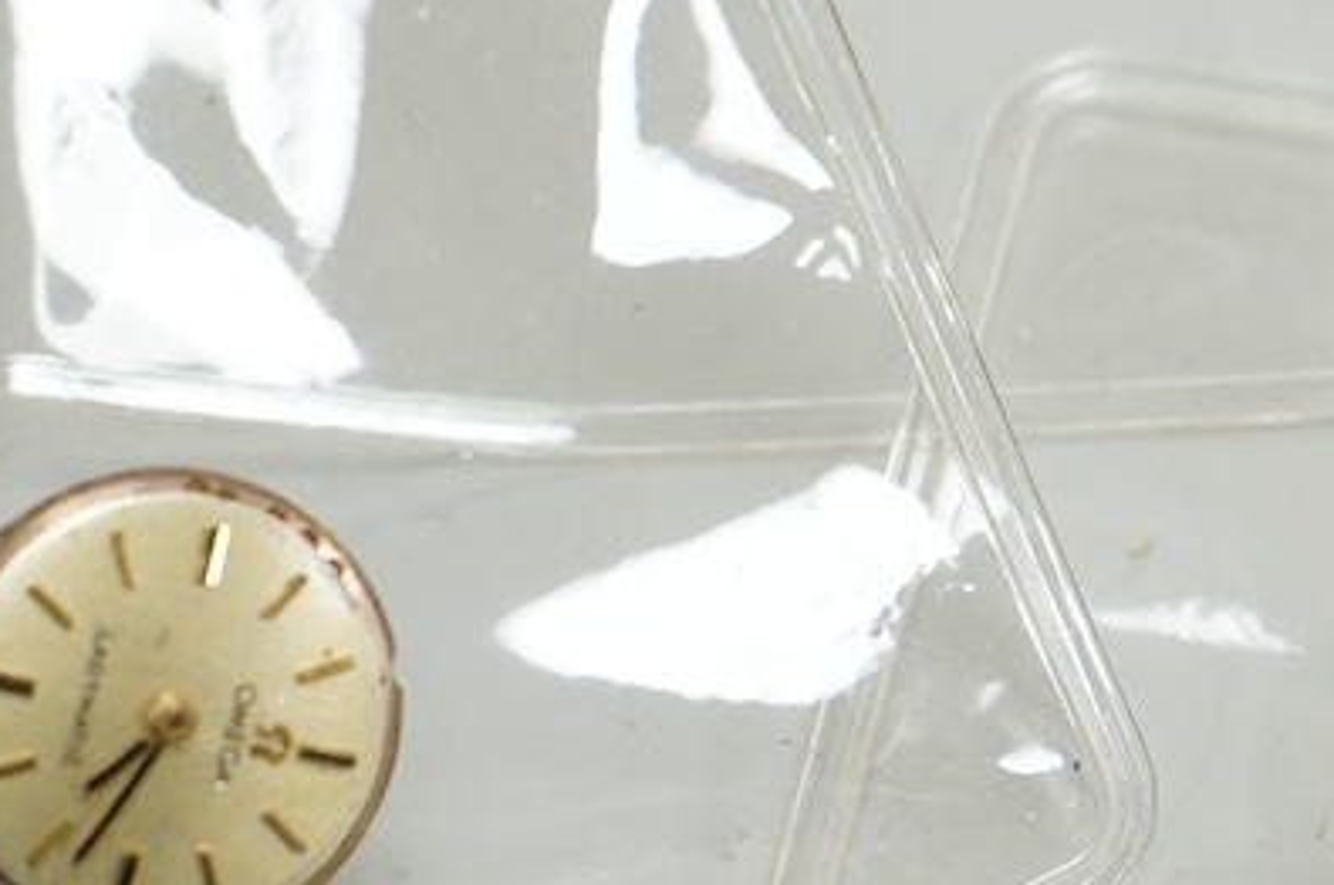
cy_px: 819
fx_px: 9989
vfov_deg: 5.1
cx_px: 1133
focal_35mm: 270
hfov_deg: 7.6
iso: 2500
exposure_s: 1/200
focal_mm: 62
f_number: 5.6
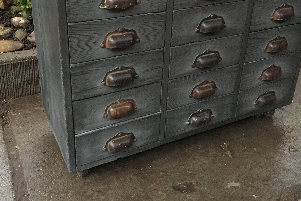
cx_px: 141
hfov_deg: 48.4
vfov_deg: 32.9
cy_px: 56
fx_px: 334
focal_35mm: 40
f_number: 2.2
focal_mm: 4.15
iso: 250
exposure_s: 1/17
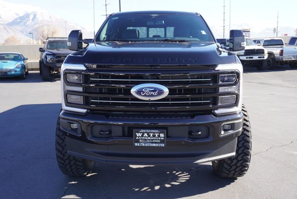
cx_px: 148
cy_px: 100
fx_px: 310
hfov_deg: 51.2
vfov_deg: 35.6
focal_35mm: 38
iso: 100
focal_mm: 25
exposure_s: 1/100
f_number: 5.6
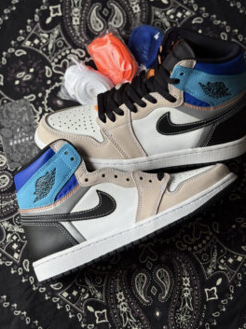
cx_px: 130
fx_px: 560
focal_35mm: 59
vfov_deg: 32.7
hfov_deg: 24.8
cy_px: 146
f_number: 1.6
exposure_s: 1/1065
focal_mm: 5.96
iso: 32
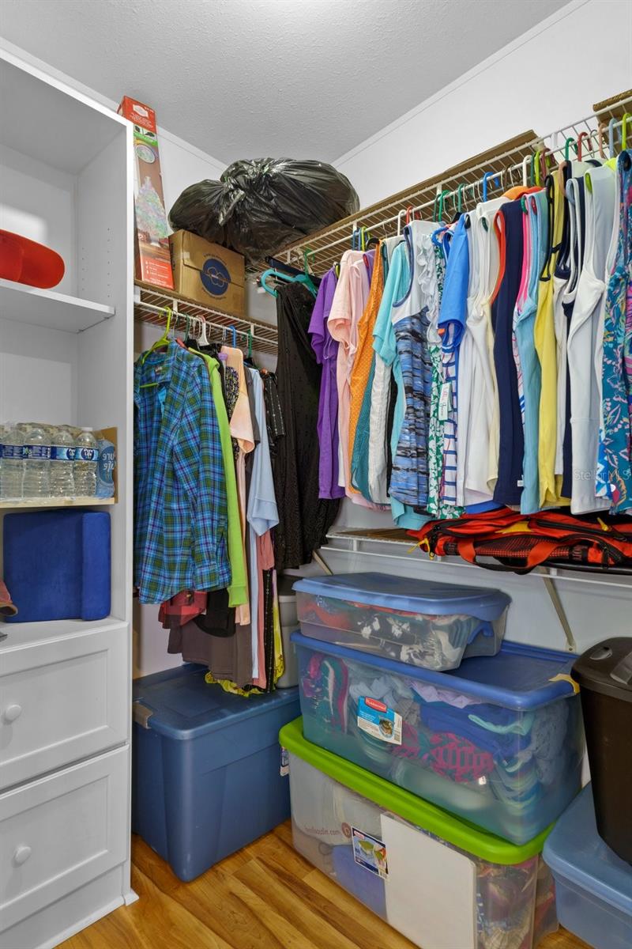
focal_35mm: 18
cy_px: 474
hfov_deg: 67.4
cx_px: 316
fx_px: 474
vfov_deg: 90.0
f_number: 8
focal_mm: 12
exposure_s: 1
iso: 640
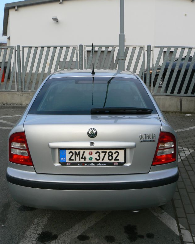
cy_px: 120
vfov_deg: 47.9
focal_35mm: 38
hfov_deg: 39.1
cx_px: 96
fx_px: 274
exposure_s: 1/125
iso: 80
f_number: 5.6
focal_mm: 6
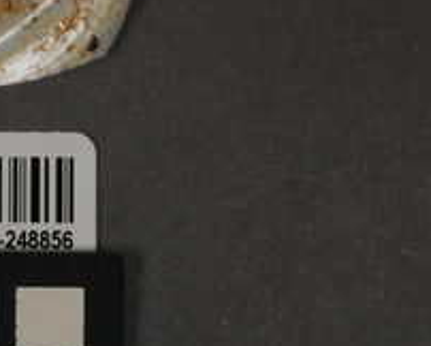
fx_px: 2439
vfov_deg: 8.1
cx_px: -106
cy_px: 65
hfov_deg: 9.9
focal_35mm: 191
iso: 1600
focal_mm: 50
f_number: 36
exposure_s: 1/60
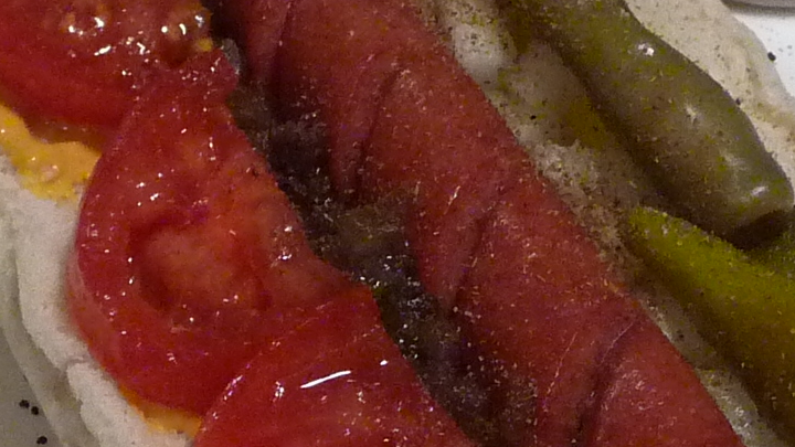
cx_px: 457
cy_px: 328
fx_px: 2909
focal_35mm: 138
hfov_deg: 15.6
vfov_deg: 8.8
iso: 400
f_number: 3.6
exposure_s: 1/25
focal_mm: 5.6
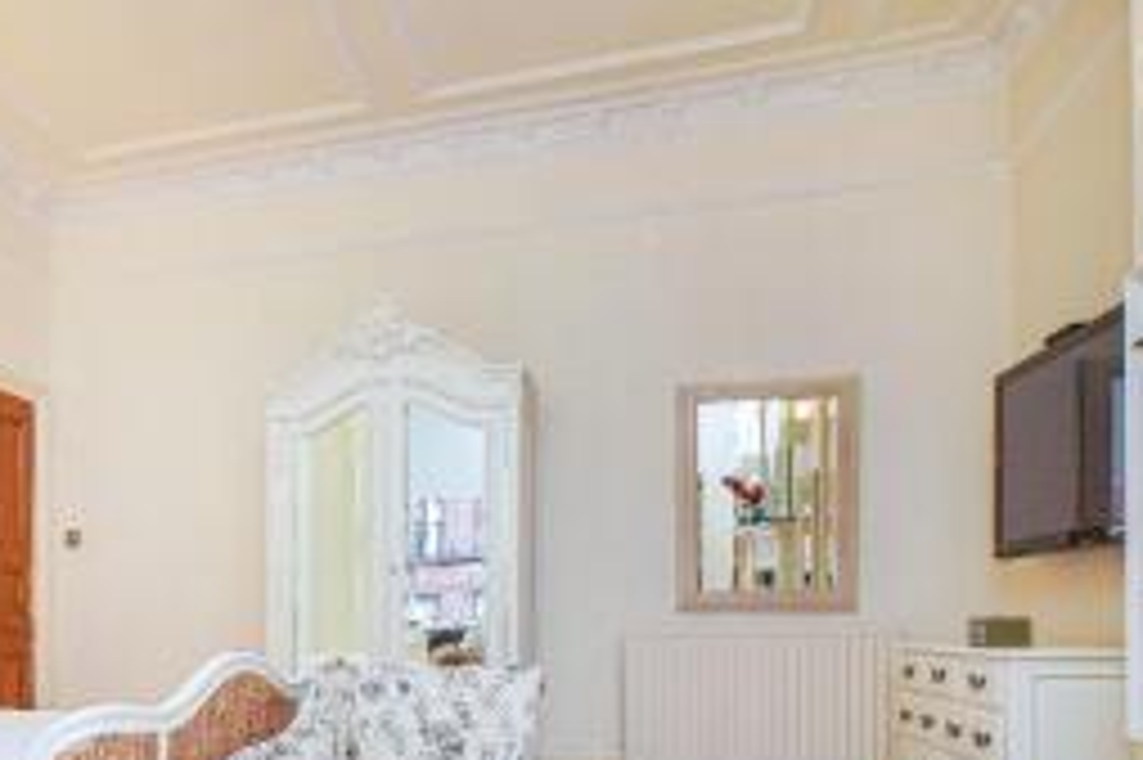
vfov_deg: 41.7
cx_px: 256
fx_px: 952
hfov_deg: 58.0
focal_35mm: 30
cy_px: 605
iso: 1600
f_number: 5.6
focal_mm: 16
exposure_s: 1/80
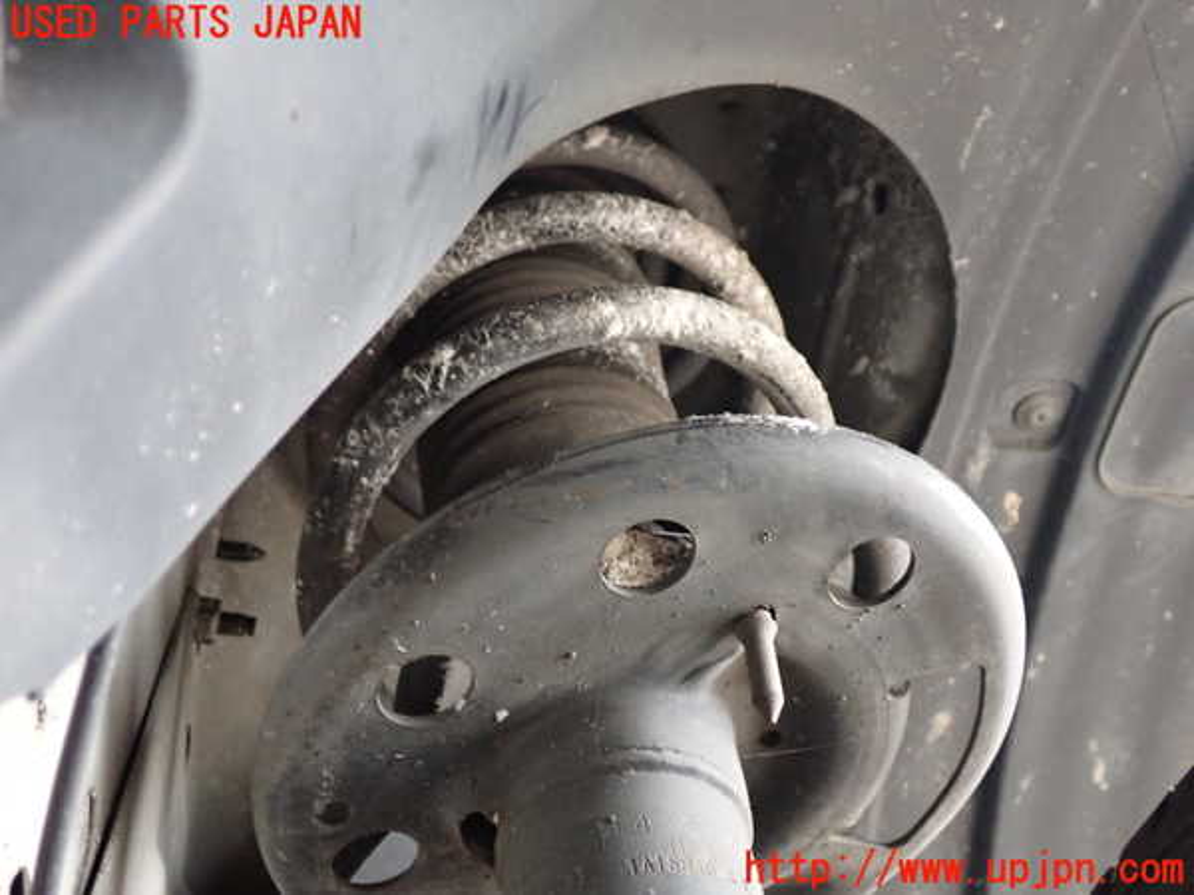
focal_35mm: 36
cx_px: 597
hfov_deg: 51.4
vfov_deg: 39.7
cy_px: 448
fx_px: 1242
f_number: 2.5
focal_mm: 6.37
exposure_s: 1/25
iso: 800
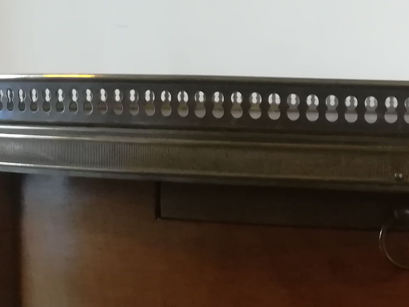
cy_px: 283
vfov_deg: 16.5
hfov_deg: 21.5
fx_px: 1040
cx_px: 412
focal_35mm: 88
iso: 500
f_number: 2.2
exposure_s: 1/25
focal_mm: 3.83
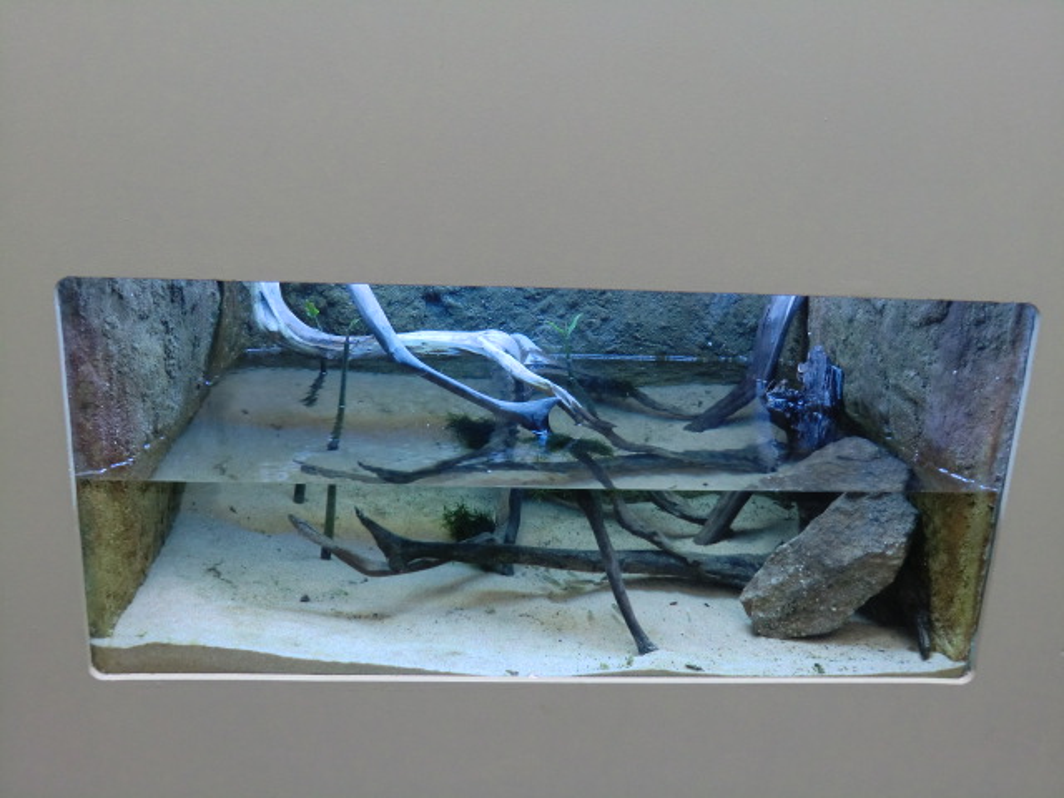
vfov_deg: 41.8
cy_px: 399
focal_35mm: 34
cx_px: 532
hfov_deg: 54.0
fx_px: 1045
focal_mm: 6.1
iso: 250
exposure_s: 1/60
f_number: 3.6
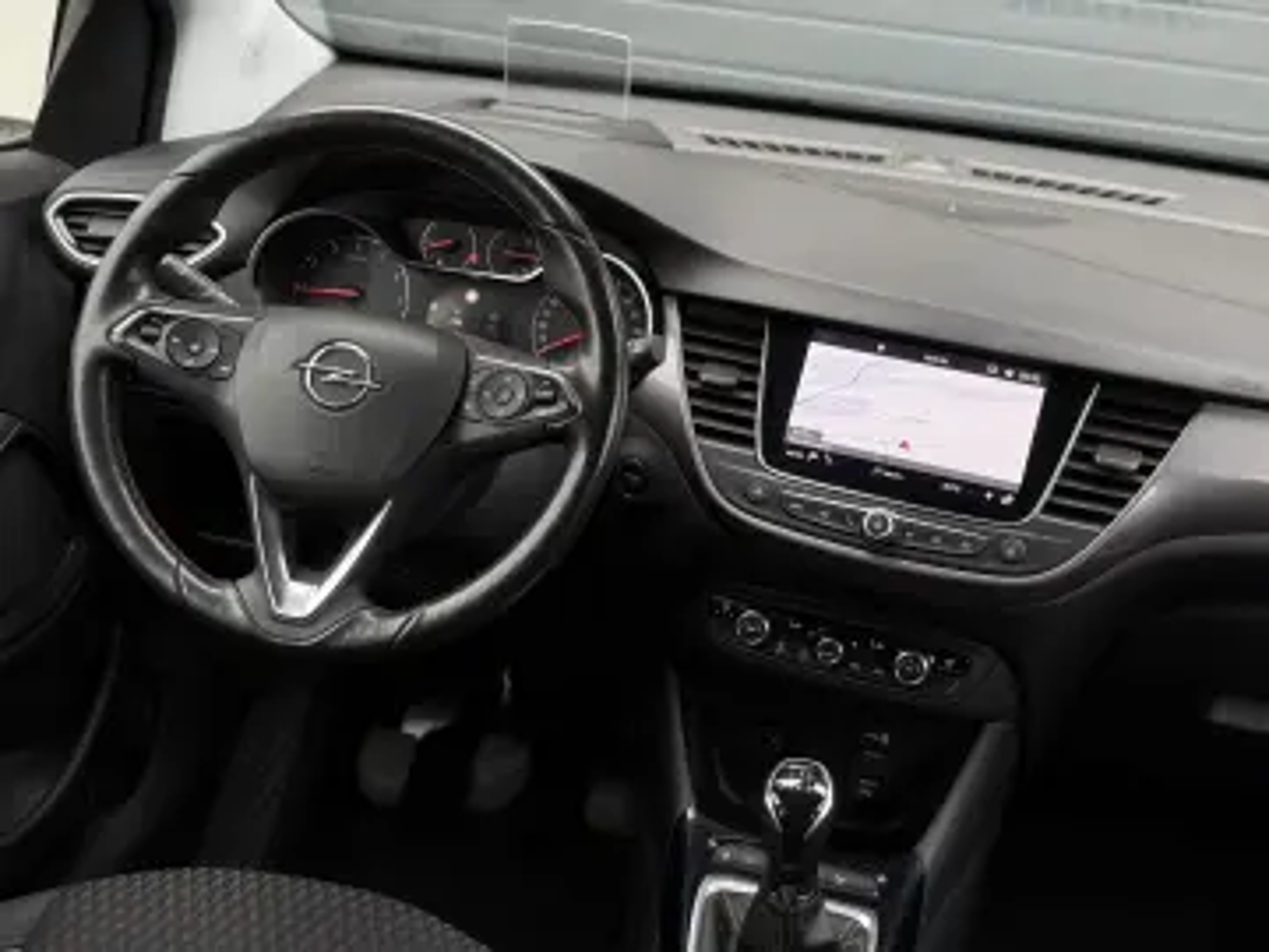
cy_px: 476
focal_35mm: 48
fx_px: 1760
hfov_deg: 39.7
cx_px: 634
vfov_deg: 30.3
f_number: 1.78
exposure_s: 1/59
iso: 100
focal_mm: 6.76
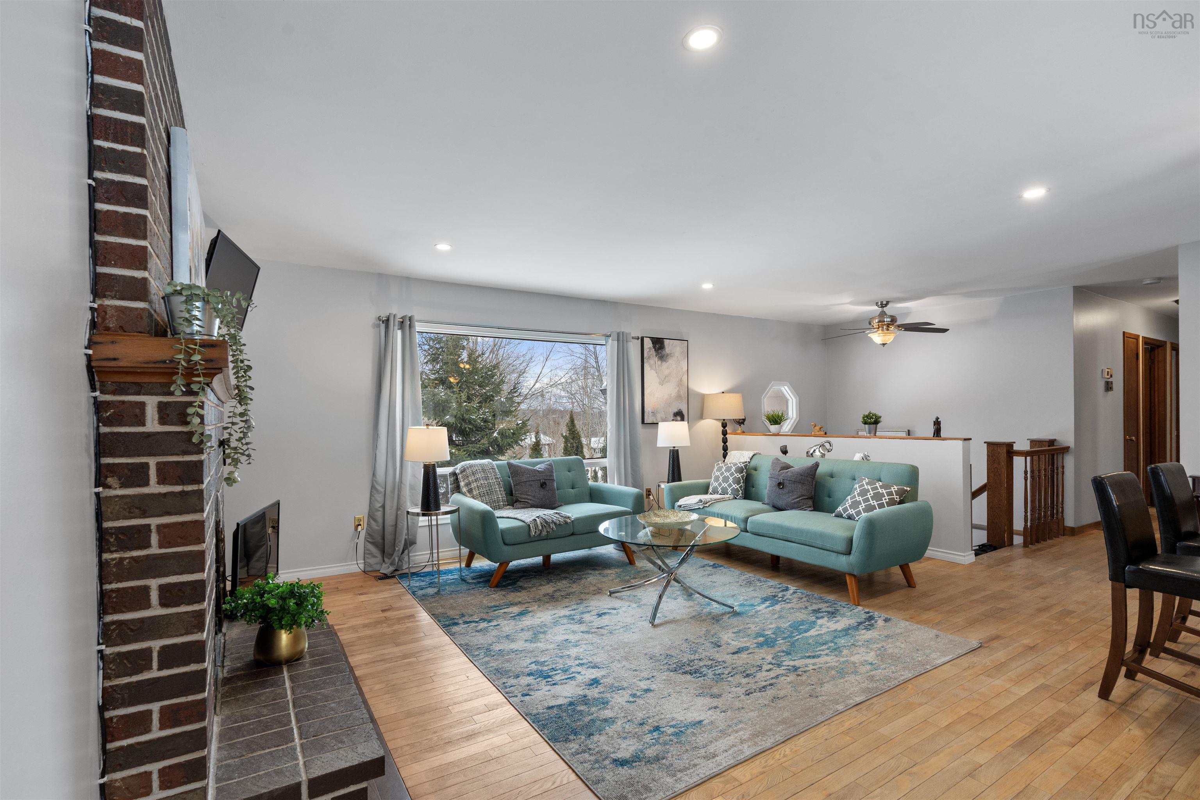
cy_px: 400
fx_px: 533
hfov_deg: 96.7
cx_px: 600
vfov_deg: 73.7
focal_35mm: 16
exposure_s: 1/8
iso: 400
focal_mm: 16
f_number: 8
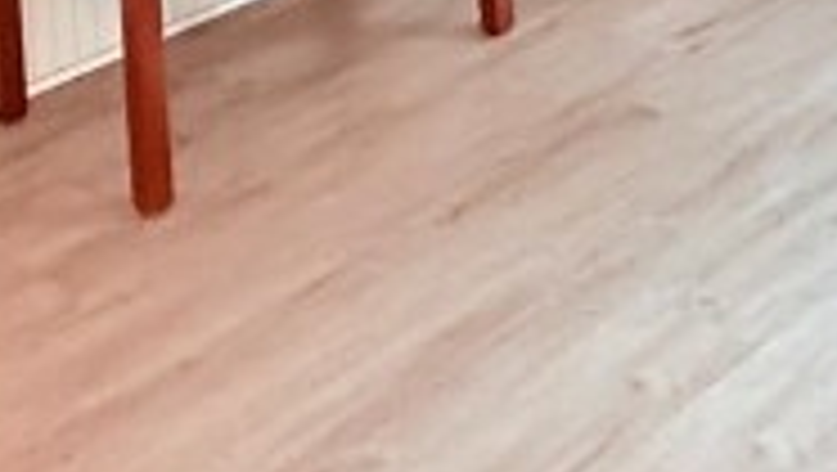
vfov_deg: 11.6
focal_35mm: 84
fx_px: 1866
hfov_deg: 25.2
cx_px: 526
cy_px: -697
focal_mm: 2.22
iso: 800
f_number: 2.2
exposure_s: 1/60
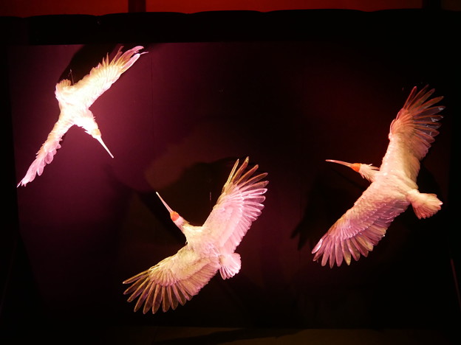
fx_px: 373
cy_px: 172
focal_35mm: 28
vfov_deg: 49.7
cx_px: 230
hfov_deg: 63.4
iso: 2500
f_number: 3.5
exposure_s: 1/60
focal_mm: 14
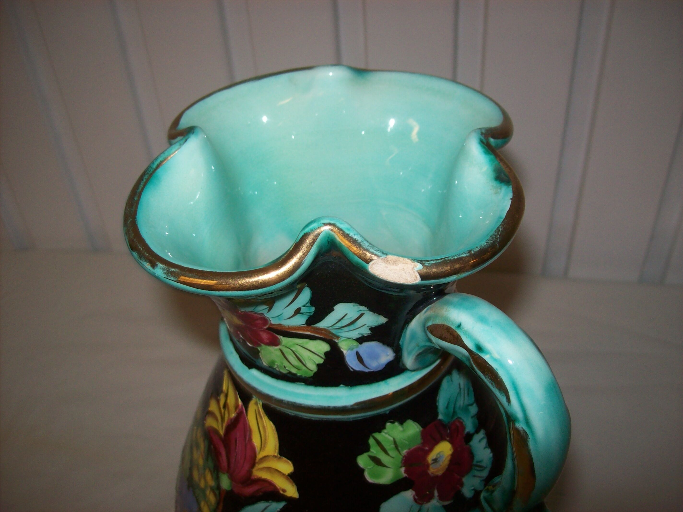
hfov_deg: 51.4
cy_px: 256
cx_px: 342
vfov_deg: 39.6
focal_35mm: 36
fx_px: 710
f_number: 2.7
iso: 80
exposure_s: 1/64
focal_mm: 6
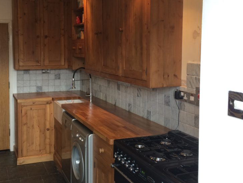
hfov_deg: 44.5
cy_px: 72
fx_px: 295
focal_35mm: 42
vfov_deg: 34.2
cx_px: 96
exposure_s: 1/30
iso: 40
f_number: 2.2
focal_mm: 4.12
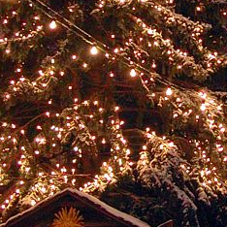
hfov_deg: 15.0
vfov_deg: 14.9
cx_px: 190
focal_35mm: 115
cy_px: 7
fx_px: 853
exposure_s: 1/12.9
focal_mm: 8
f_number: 2.8
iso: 400
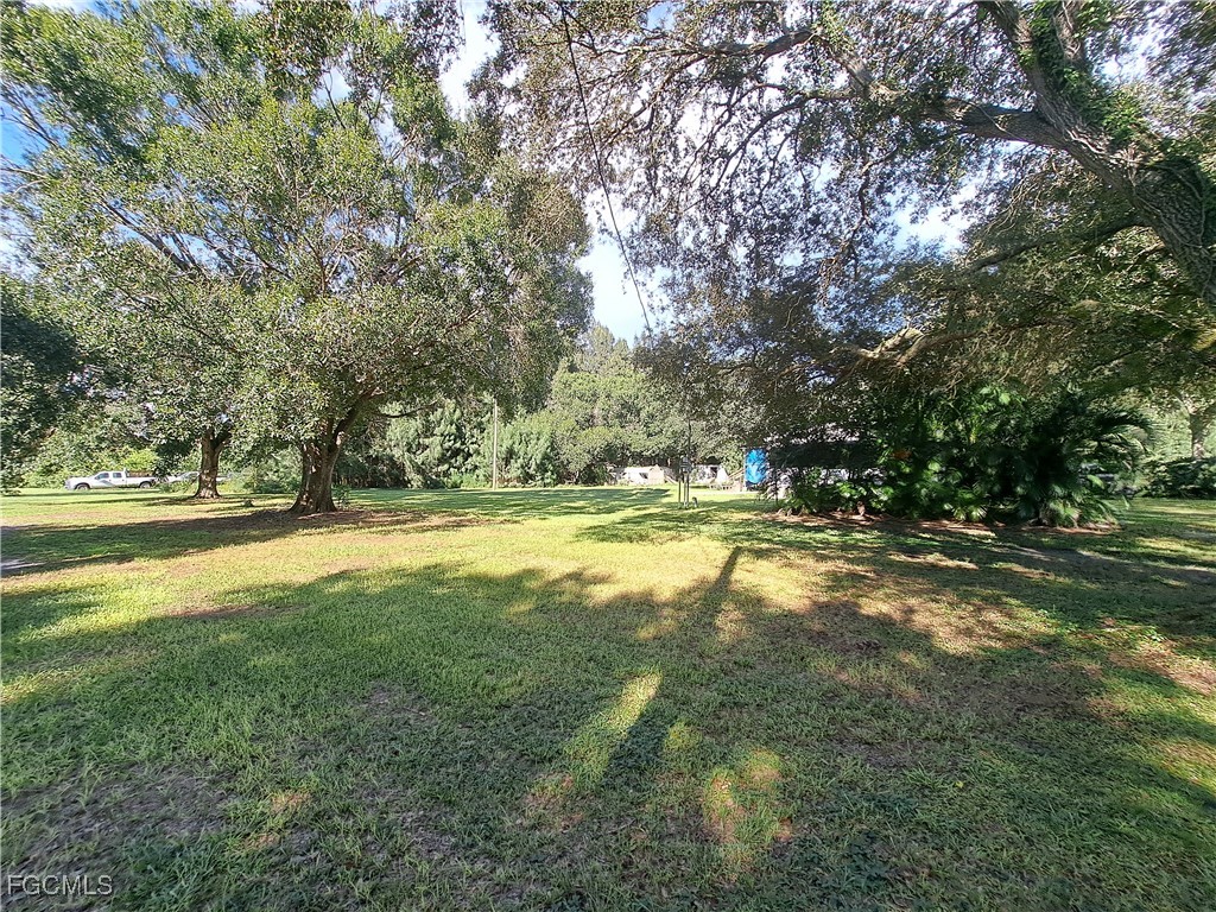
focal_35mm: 13
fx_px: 457
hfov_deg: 106.2
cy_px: 456
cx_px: 608
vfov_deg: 89.9
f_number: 2.2
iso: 50
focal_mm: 1.74
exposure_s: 1/417
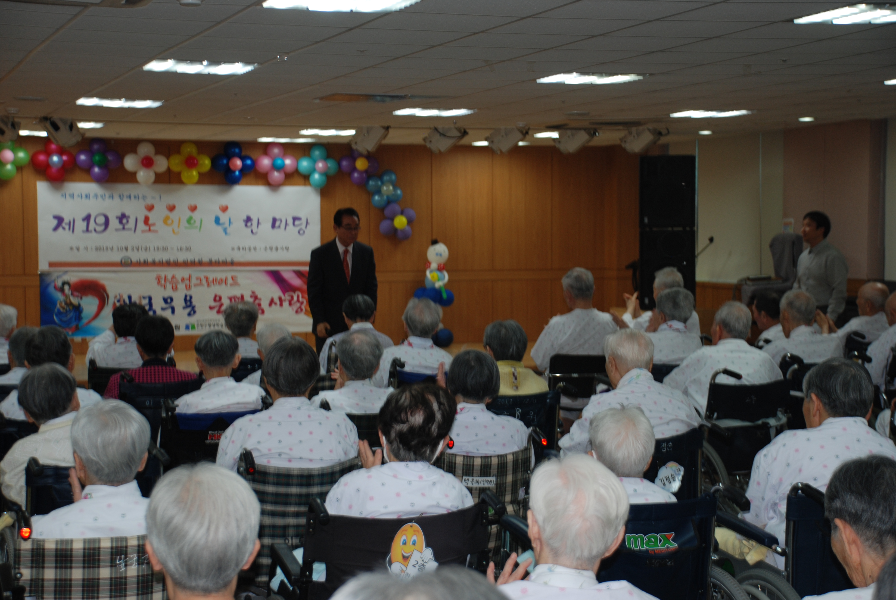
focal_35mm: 72
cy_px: 300
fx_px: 1794
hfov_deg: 28.0
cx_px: 448
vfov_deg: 19.0
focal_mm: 48
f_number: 4.8
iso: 200
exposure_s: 1/60
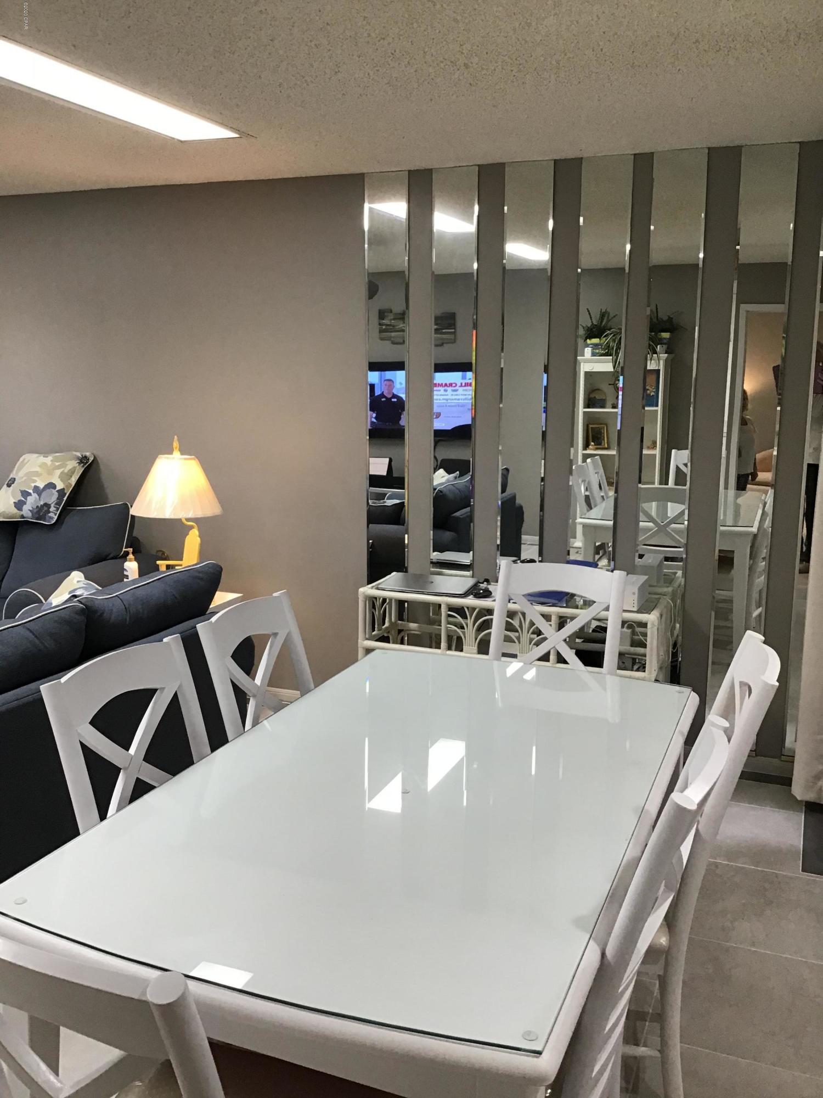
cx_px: 412
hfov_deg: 45.4
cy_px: 549
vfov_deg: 58.4
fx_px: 983
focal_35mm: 31
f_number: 2.4
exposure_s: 1/30
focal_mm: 3.3
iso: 40
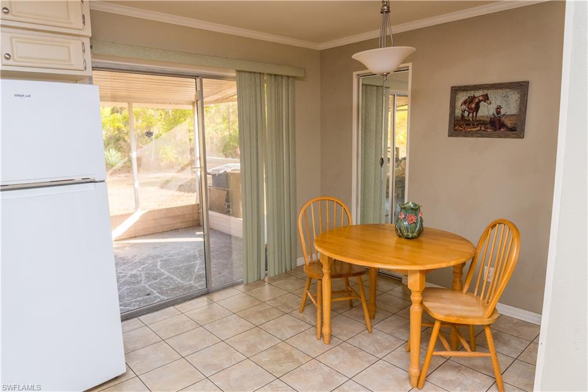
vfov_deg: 53.1
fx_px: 392
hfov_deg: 73.7
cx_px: 294
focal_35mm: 24
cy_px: 196
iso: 800
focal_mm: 24
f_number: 4.5
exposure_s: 1/80
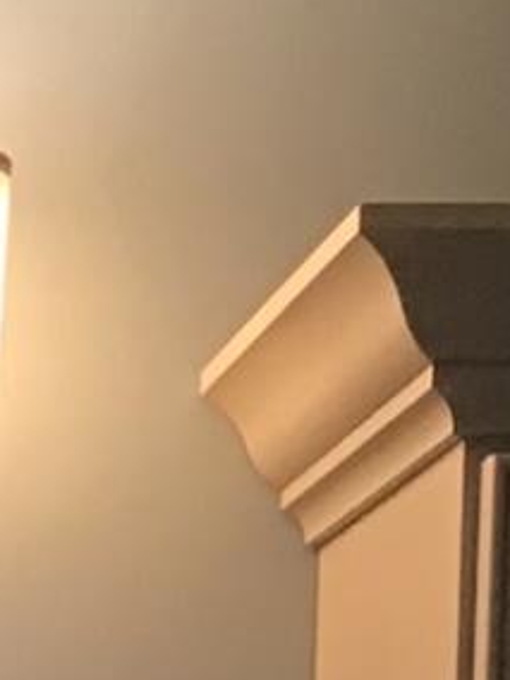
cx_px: -658
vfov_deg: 8.2
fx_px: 4282
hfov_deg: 6.5
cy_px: 1719
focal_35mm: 218
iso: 64
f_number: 2.4
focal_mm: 3.3
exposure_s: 1/30
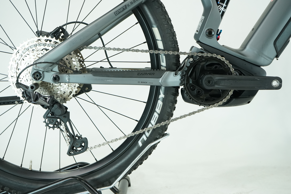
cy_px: 97
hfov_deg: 42.7
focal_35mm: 46
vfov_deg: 29.2
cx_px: 146
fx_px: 372
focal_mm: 46
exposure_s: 1/200
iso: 1600
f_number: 5.6
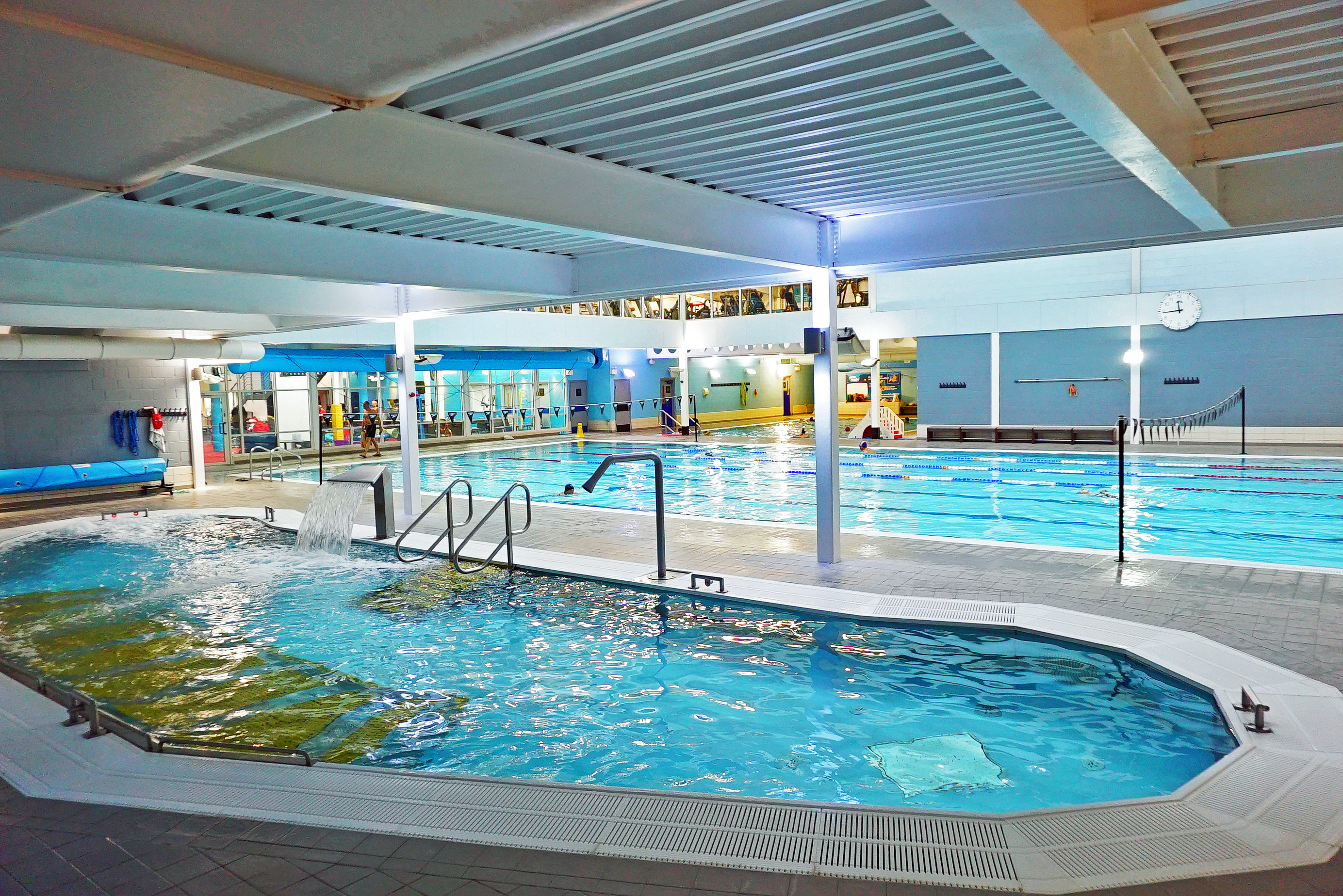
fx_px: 896
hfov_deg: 73.7
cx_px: 672
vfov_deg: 53.2
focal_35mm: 24
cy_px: 448
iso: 1250
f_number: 3.5
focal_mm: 16
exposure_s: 1/60
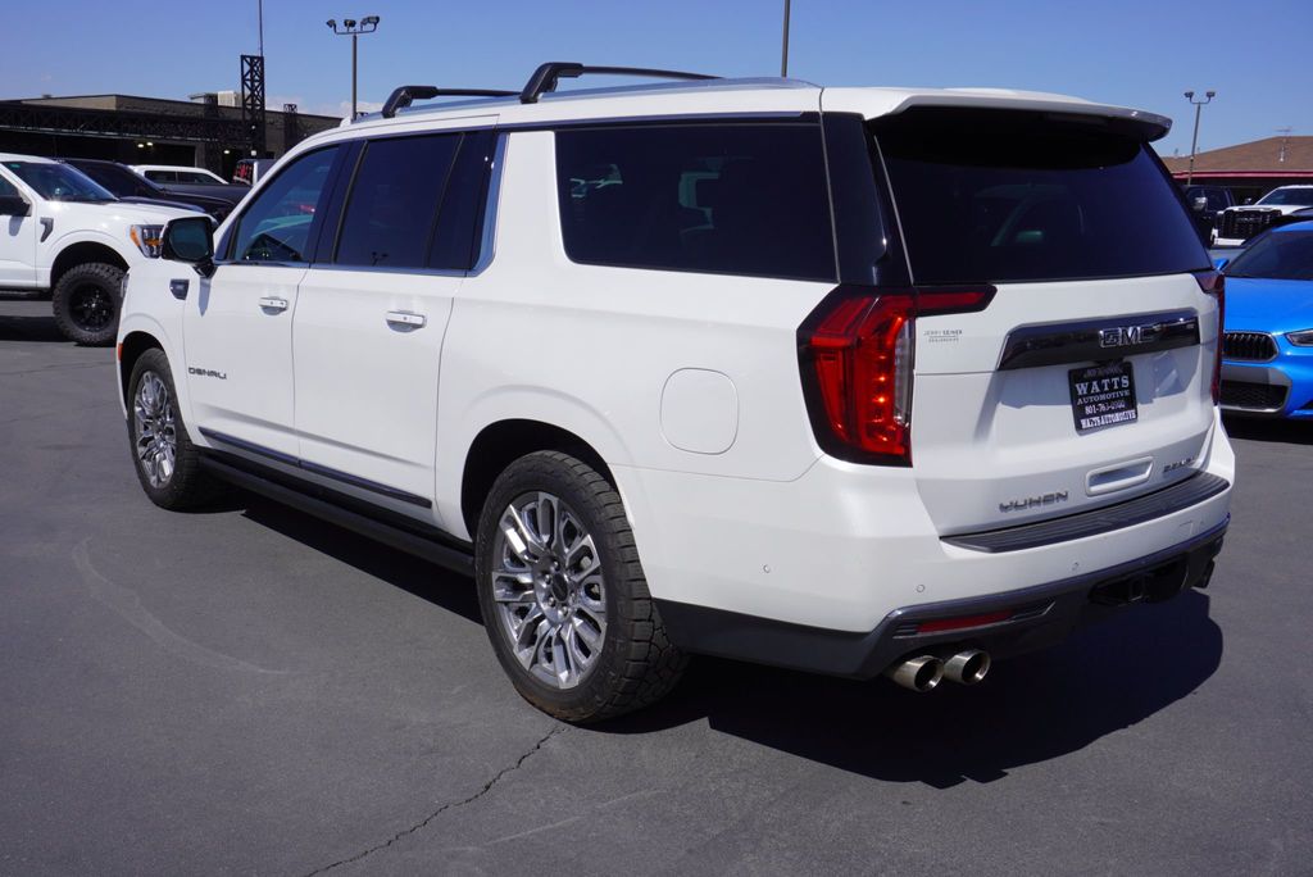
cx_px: 656
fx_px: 1259
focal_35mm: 34
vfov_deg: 38.4
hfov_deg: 55.1
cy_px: 438
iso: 100
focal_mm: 23
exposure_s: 1/320
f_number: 10
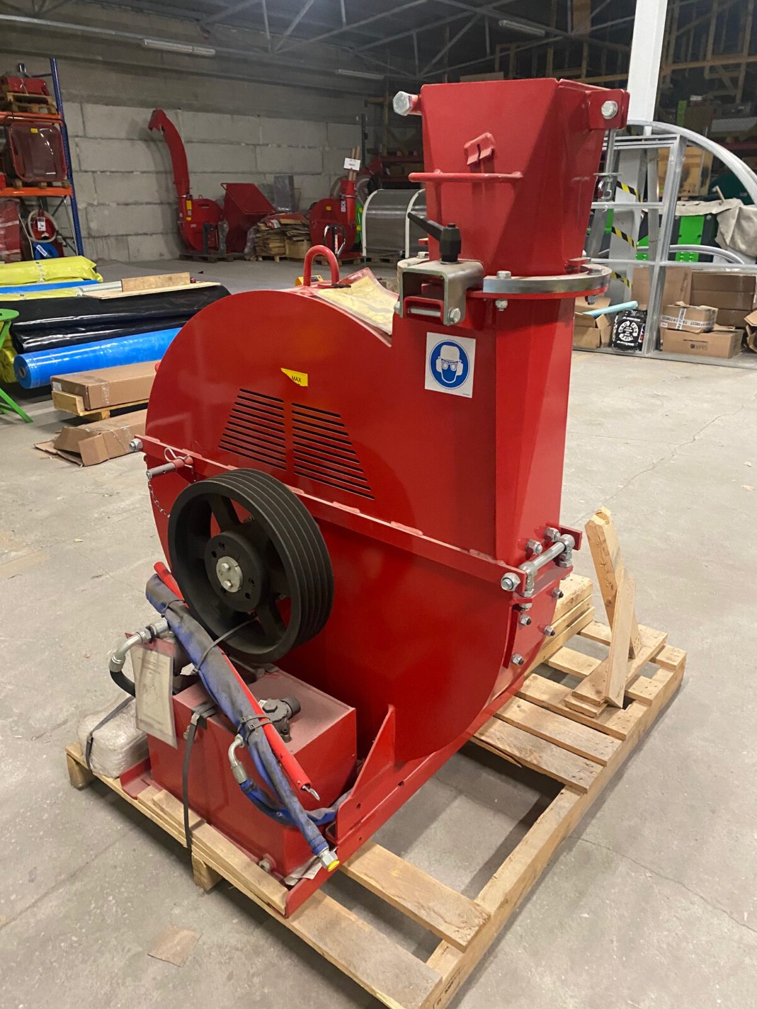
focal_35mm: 26
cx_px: 378
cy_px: 504
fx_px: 758
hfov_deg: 53.1
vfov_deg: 67.3
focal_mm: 4.25
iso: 500
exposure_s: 1/33
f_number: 1.8
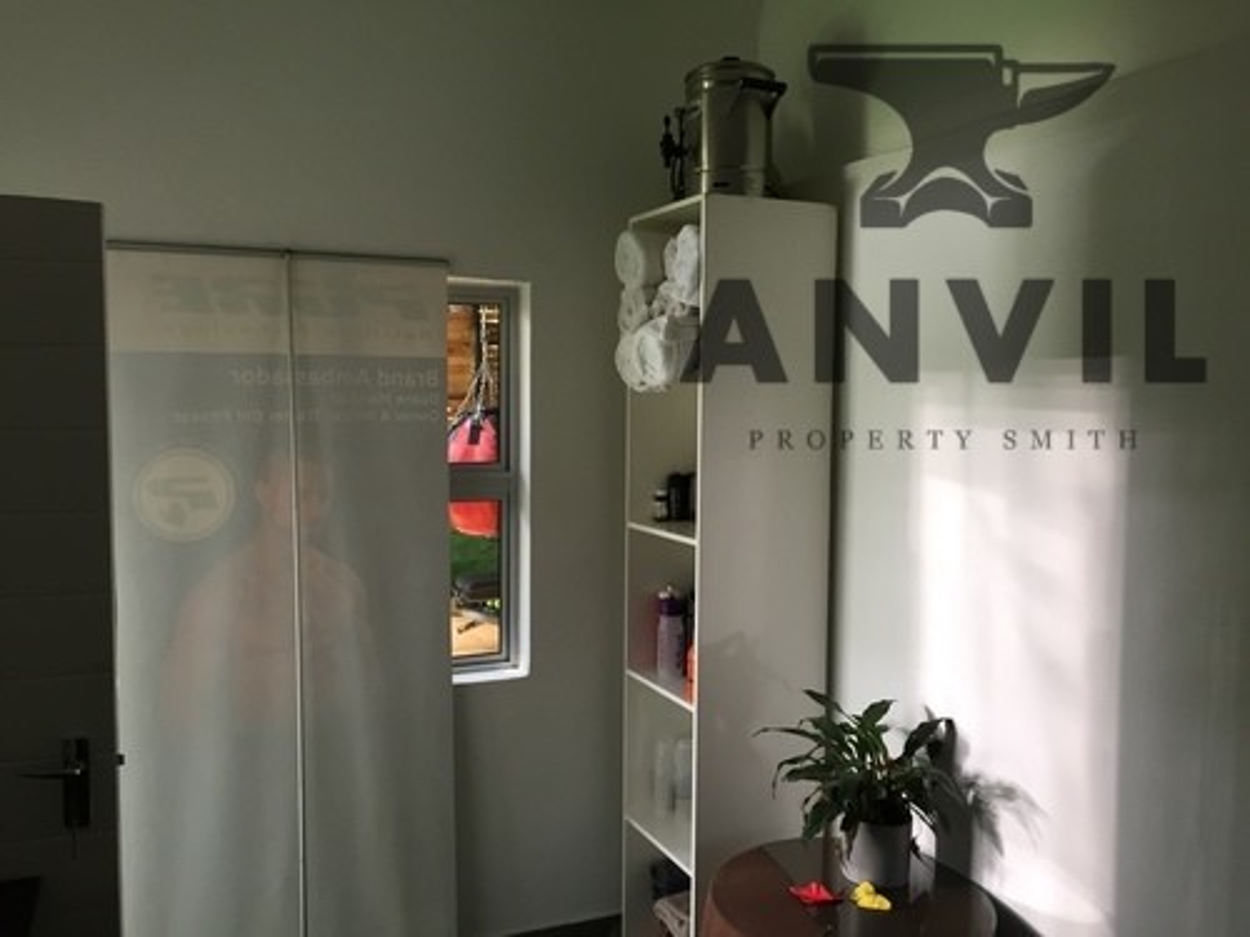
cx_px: 625
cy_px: 468
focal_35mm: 29
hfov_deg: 61.7
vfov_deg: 48.2
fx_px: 1047
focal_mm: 4.15
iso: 100
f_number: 2.2
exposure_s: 1/33
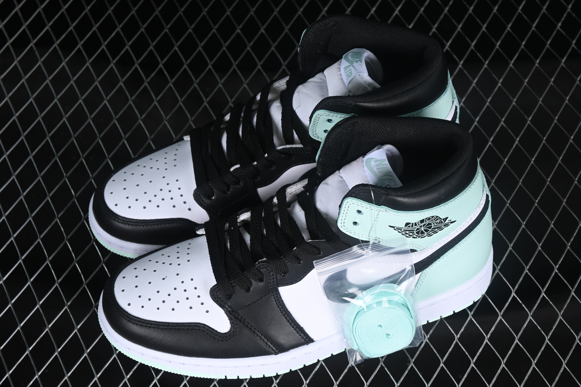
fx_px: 1210
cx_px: 290
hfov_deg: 27.0
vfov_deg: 18.2
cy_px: 194
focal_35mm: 75
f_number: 7.1
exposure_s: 1/60
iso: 160
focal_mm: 50
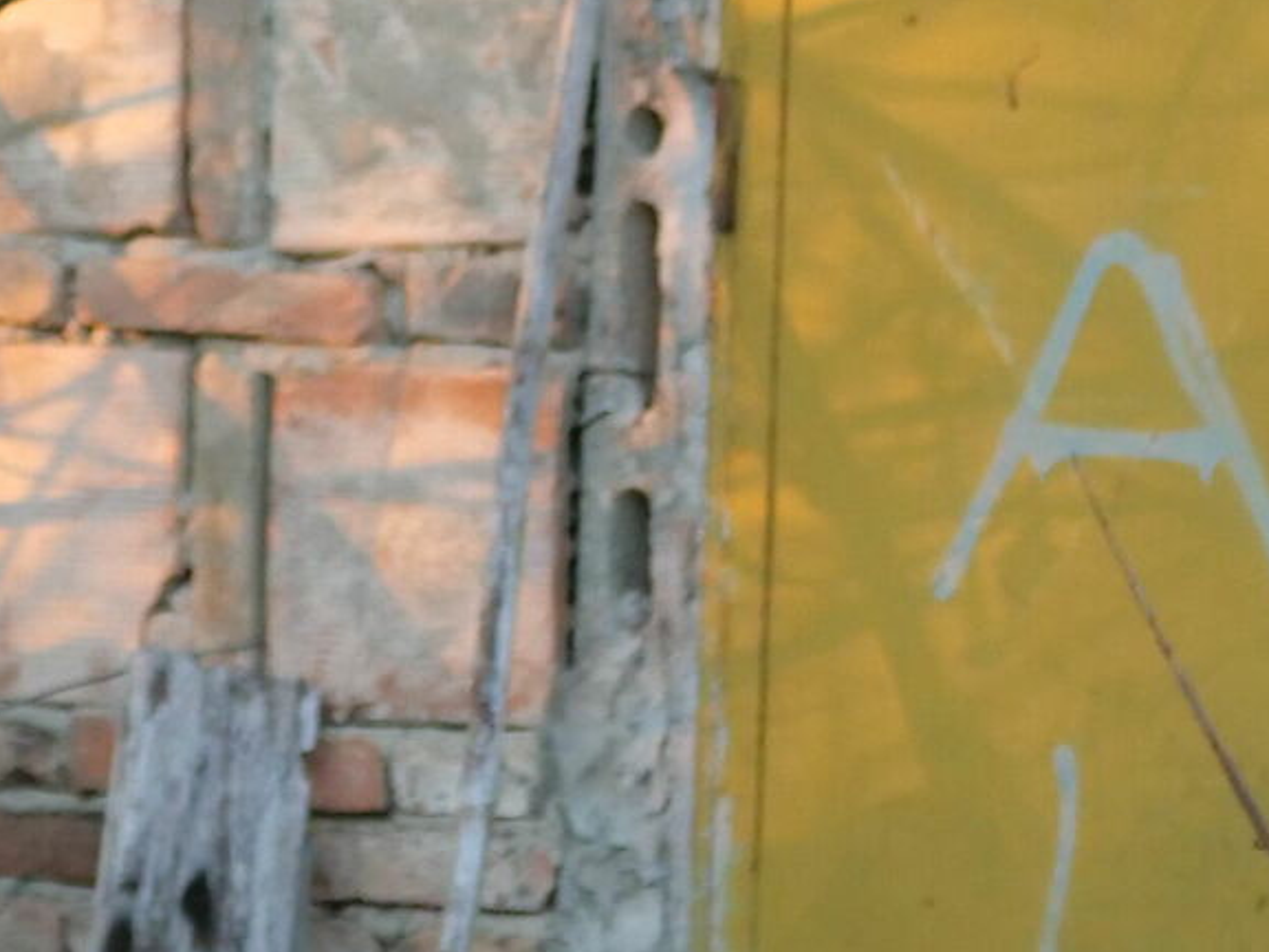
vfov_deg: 4.0
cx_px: -123
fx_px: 13747
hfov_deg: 5.3
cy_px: 172
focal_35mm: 375
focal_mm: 45
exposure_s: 1/200
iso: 1250
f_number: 4
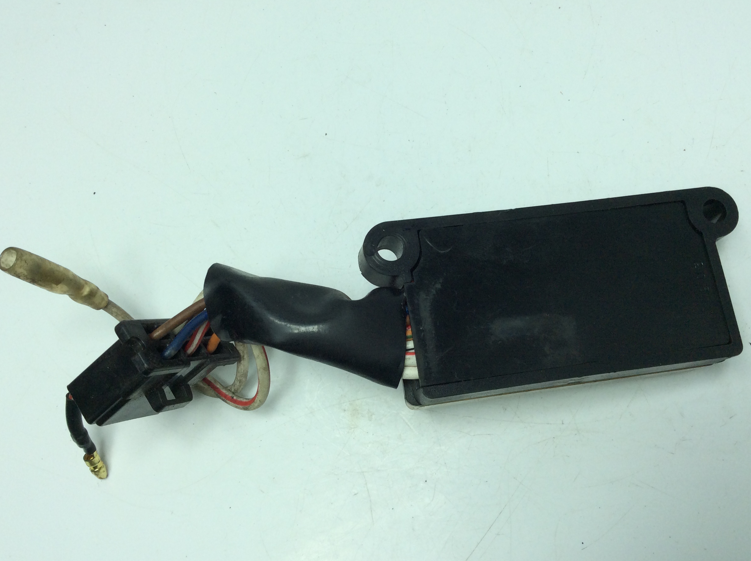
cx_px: 393
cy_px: 260
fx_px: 758
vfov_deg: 40.6
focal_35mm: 35
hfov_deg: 52.7
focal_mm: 3.3
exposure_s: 1/489
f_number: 2.4
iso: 32
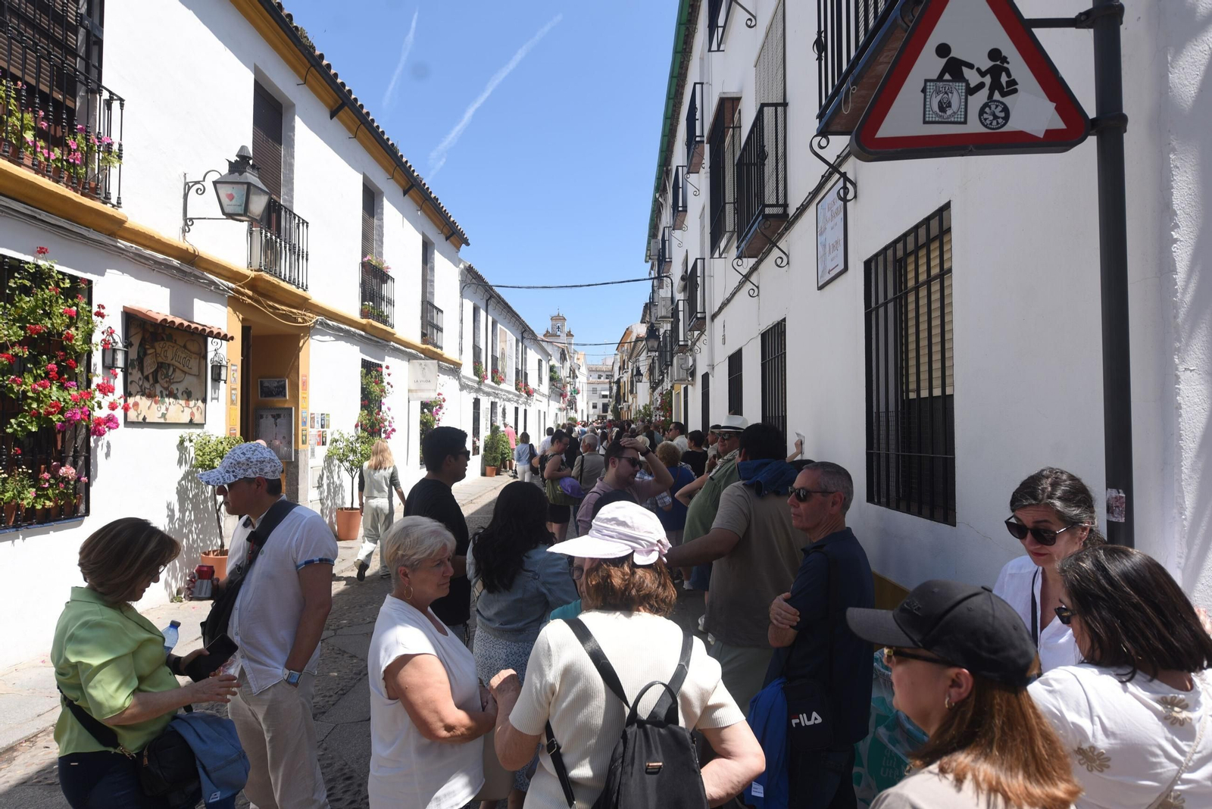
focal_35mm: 21
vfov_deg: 59.5
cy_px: 404
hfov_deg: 81.2
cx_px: 606
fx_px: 707
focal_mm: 21
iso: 100
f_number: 4.5
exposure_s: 1/640
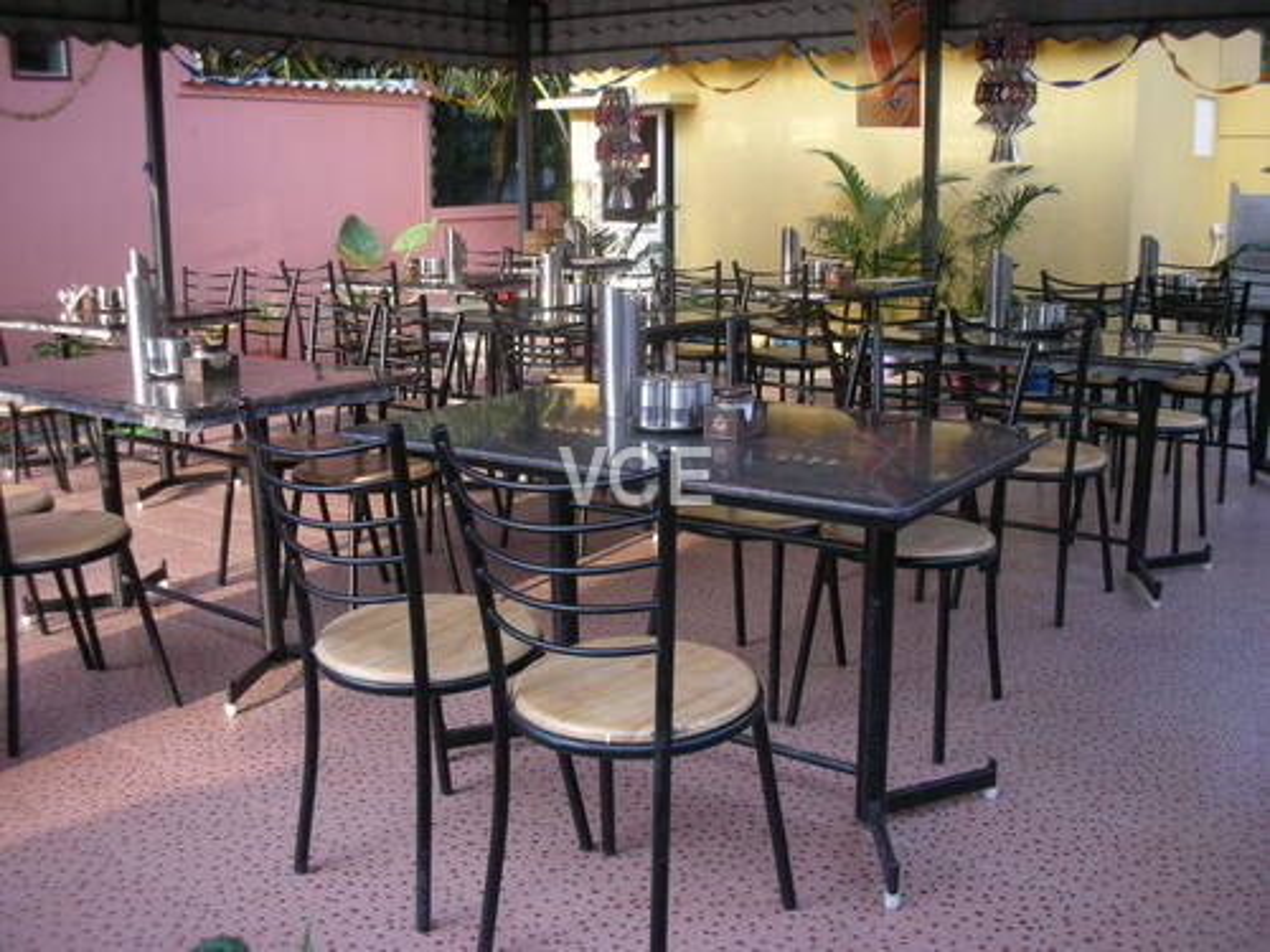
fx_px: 1284
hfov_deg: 52.6
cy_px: 476
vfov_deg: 40.7
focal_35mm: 35
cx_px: 635
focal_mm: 5.8
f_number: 2.8
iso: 50
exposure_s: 1/55.5
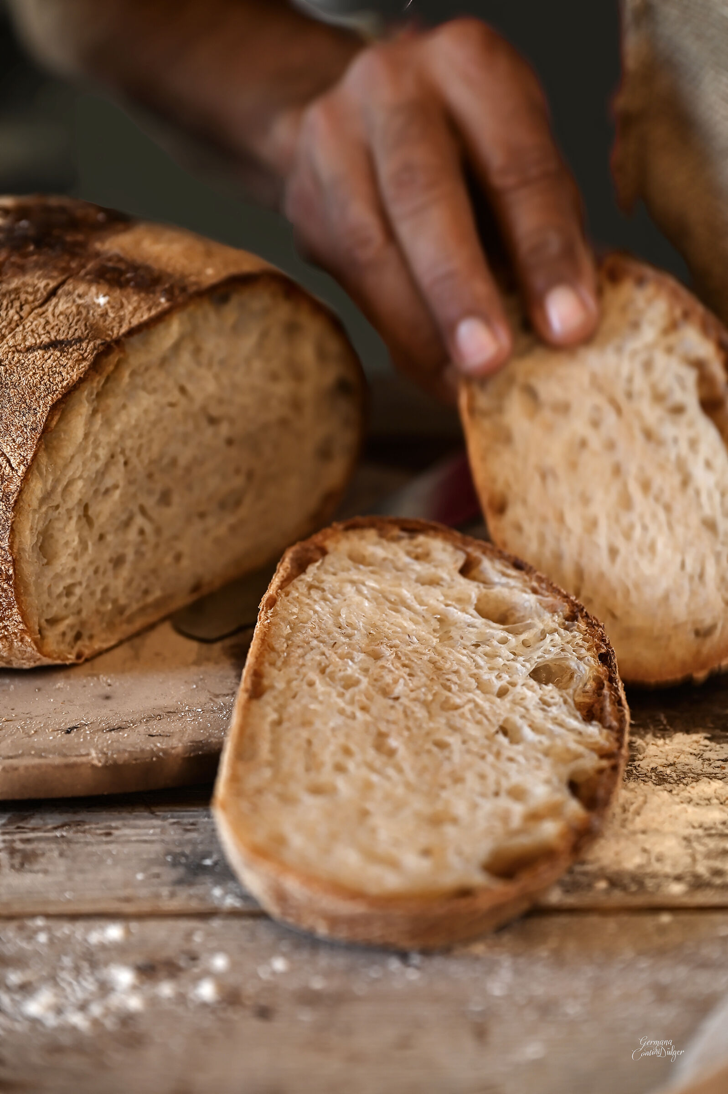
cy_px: 547
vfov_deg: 24.5
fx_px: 2521
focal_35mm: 83
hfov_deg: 16.4
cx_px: 364
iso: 100
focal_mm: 83
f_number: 4.5
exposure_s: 1/3
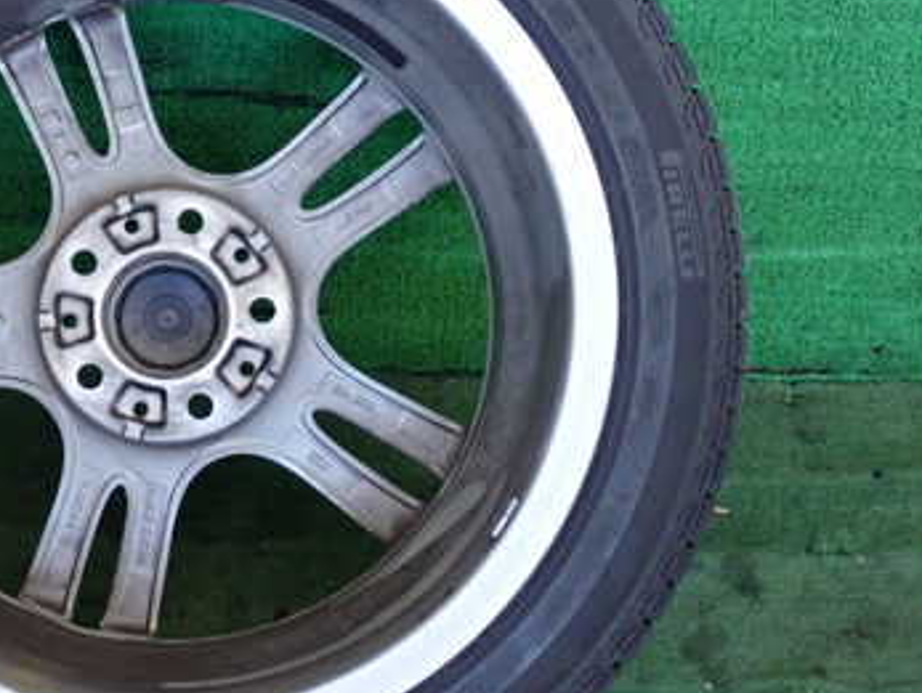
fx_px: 2026
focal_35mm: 76
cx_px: 136
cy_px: 300
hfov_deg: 25.0
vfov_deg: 19.4
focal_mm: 7.84
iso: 500
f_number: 2.9
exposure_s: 1/125
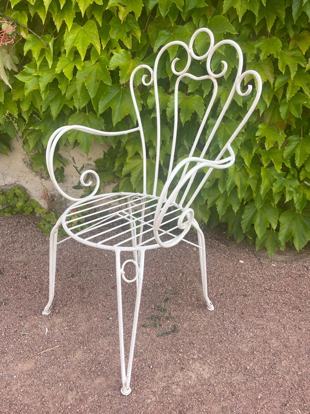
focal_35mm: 26
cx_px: 155
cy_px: 207
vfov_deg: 67.3
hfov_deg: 53.1
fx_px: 310
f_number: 1.6
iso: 32
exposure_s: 1/739
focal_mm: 4.2
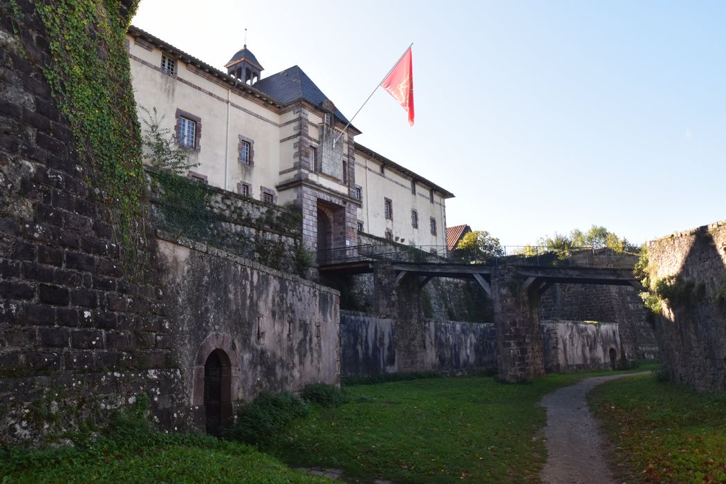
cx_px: 363
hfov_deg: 70.4
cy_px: 242
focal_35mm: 26
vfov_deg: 50.4
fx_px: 514
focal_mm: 17
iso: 400
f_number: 8
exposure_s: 1/250
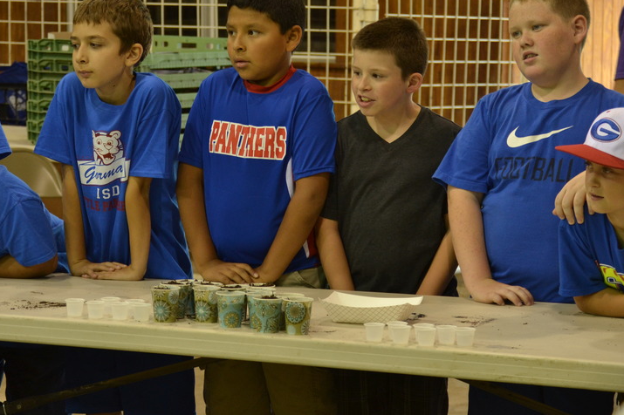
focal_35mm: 130
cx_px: 279
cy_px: 162
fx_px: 2252
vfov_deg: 10.5
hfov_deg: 15.8
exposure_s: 1/125
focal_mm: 62
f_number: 4.2
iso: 560
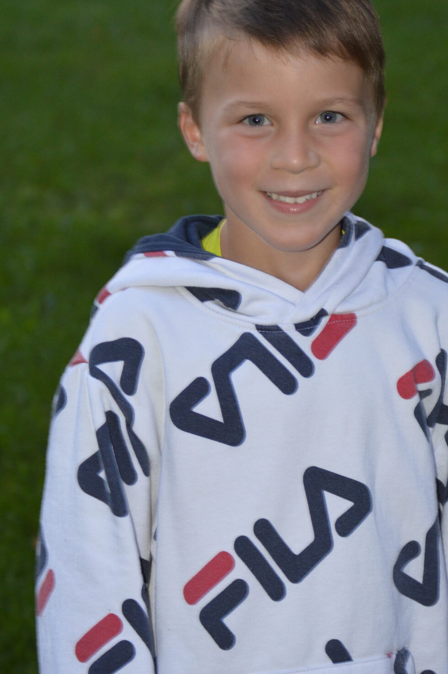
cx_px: 264
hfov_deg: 11.9
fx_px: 2144
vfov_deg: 17.8
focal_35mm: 115
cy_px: 320
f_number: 4
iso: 720
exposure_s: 1/60
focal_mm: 55
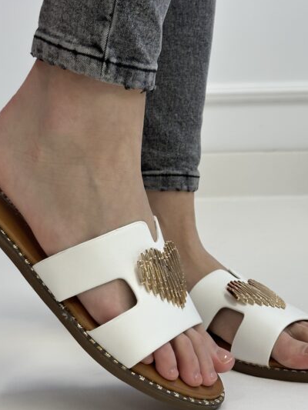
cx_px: 165
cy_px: 180
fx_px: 854
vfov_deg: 27.0
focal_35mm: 72
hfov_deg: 20.4
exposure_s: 1/100
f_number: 1.78
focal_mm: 6.86
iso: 100
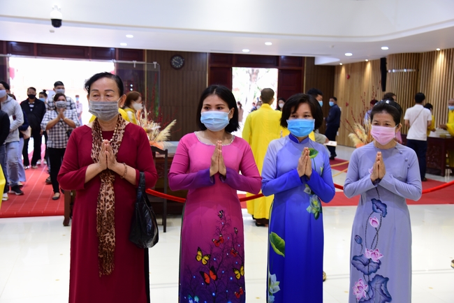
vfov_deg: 30.5
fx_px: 555
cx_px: 227
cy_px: 152
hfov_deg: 44.5
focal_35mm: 44
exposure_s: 1/40
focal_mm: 44
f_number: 5
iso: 1000
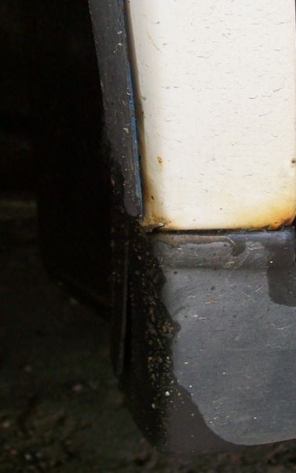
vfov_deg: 25.2
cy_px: 119
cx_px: 231
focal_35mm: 81
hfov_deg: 16.0
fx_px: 1045
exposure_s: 1/144
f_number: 2.7
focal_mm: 6
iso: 80
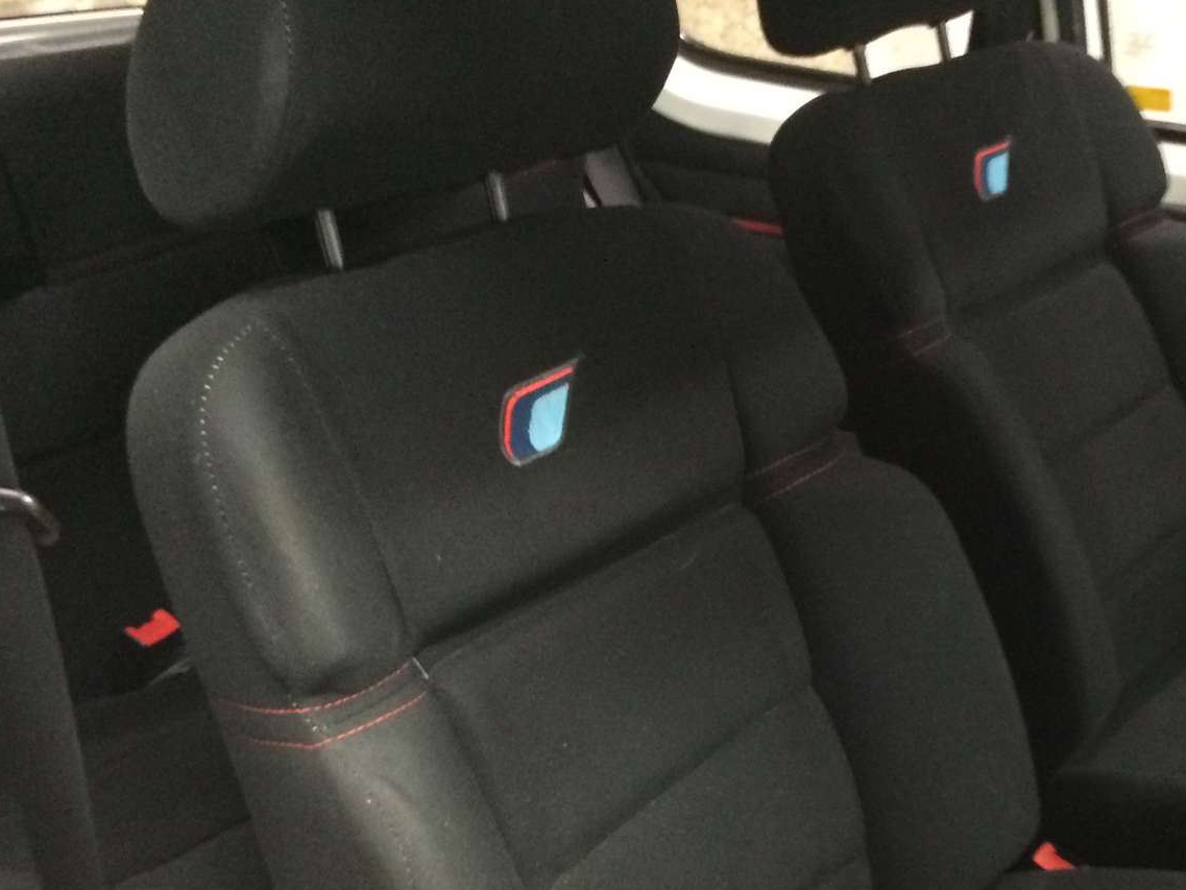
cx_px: 829
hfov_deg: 36.9
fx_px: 1748
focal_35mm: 51
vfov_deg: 28.2
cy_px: 641
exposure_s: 1/15
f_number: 2.2
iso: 400
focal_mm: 4.15
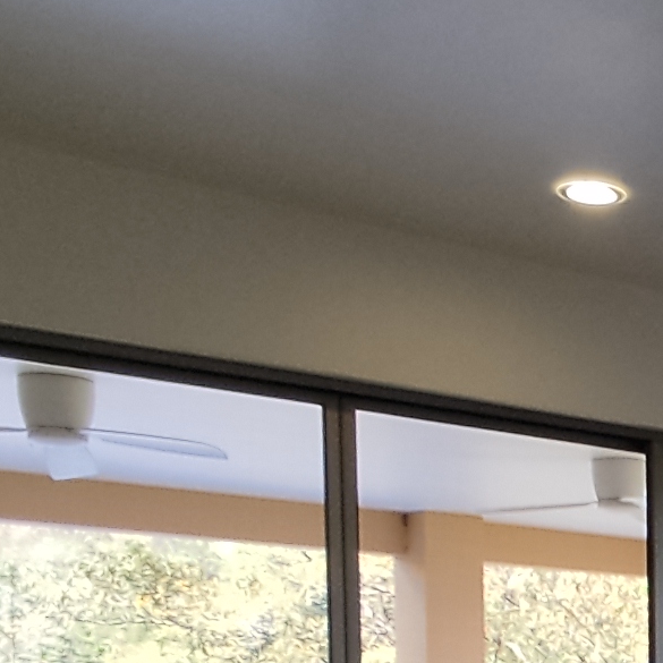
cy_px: 912
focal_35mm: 74
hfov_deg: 20.4
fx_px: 1604
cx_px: 960
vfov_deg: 20.8
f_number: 2.2
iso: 76
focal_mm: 1.6
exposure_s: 1/100
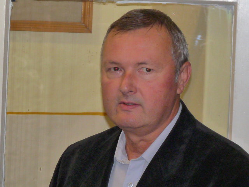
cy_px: 94
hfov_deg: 6.0
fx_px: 2395
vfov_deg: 4.5
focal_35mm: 333
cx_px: 124
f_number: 3.7
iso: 500
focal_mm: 33.5
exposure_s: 1/50
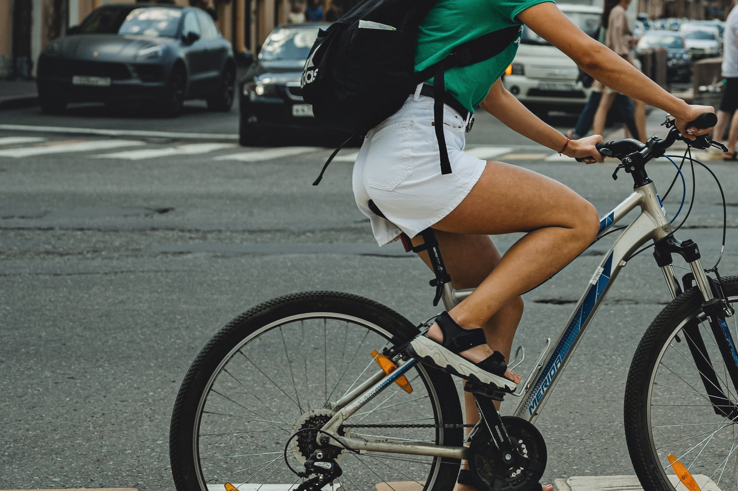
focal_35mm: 92
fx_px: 1886
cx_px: 648
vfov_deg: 14.8
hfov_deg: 21.7
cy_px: 188
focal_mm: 50
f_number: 3.5
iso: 100
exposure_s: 1/1600
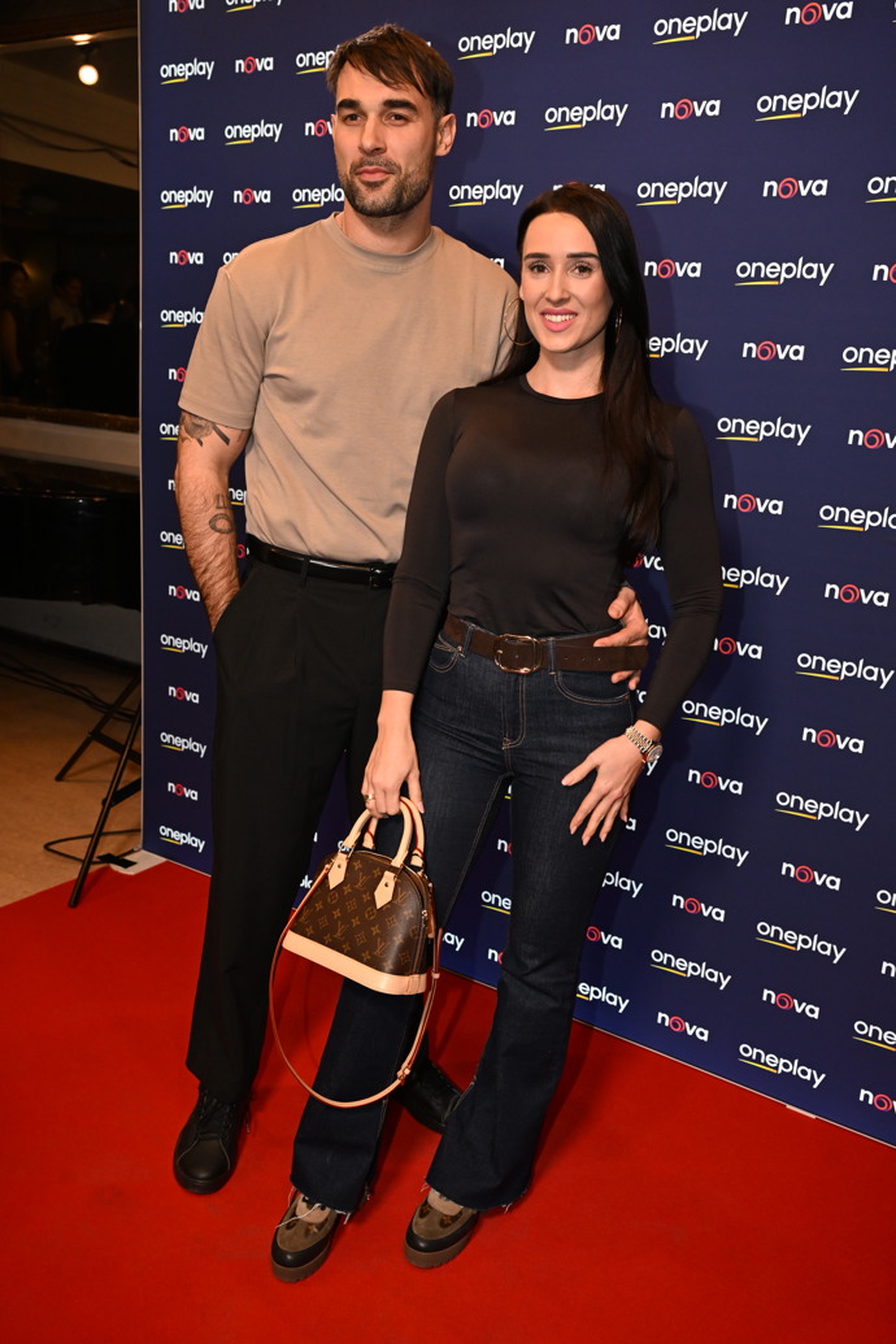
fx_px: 1195
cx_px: 448
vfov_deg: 58.7
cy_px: 672
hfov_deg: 41.1
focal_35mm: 32
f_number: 5
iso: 1600
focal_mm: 32
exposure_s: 1/250
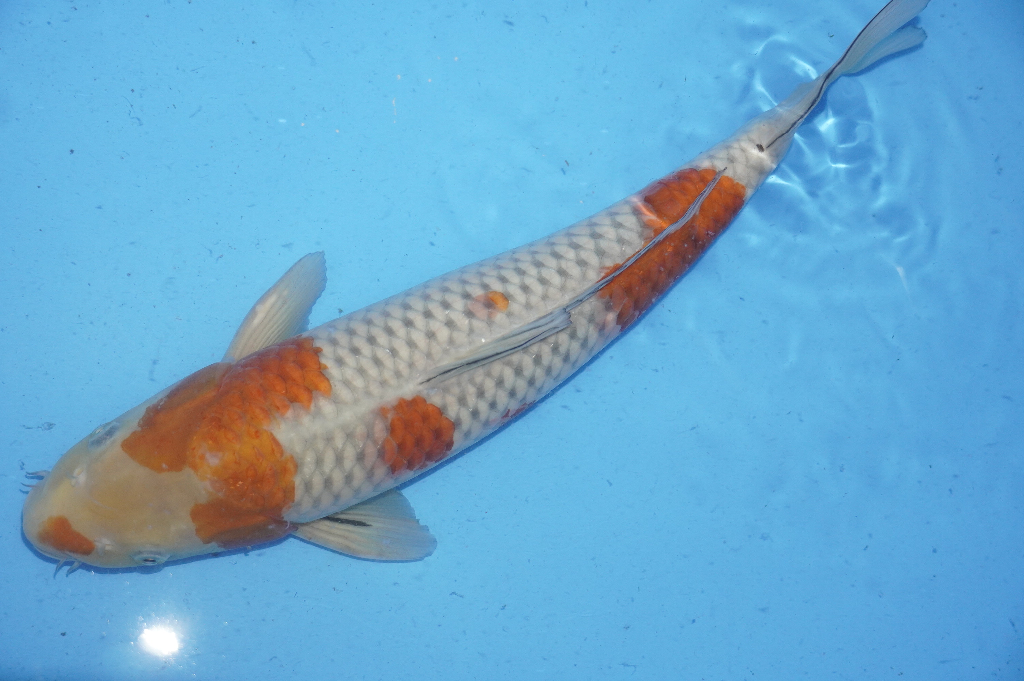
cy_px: 340
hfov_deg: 36.0
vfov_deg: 24.4
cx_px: 512
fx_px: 1577
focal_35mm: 56
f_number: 4.5
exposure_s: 1/160
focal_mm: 37
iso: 1250
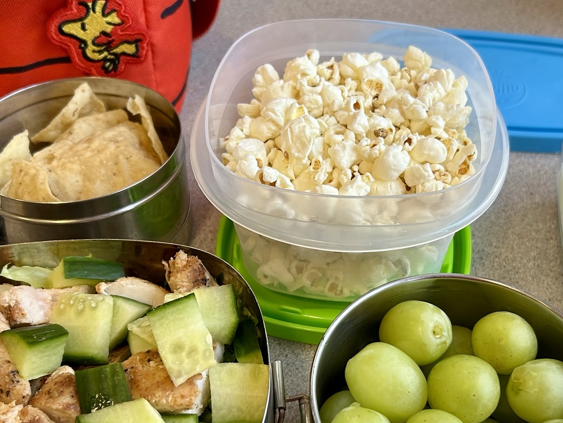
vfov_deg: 30.8
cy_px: 266
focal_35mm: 47
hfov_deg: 40.4
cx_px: 306
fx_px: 765
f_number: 1.5
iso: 80
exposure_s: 1/120
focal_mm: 5.7
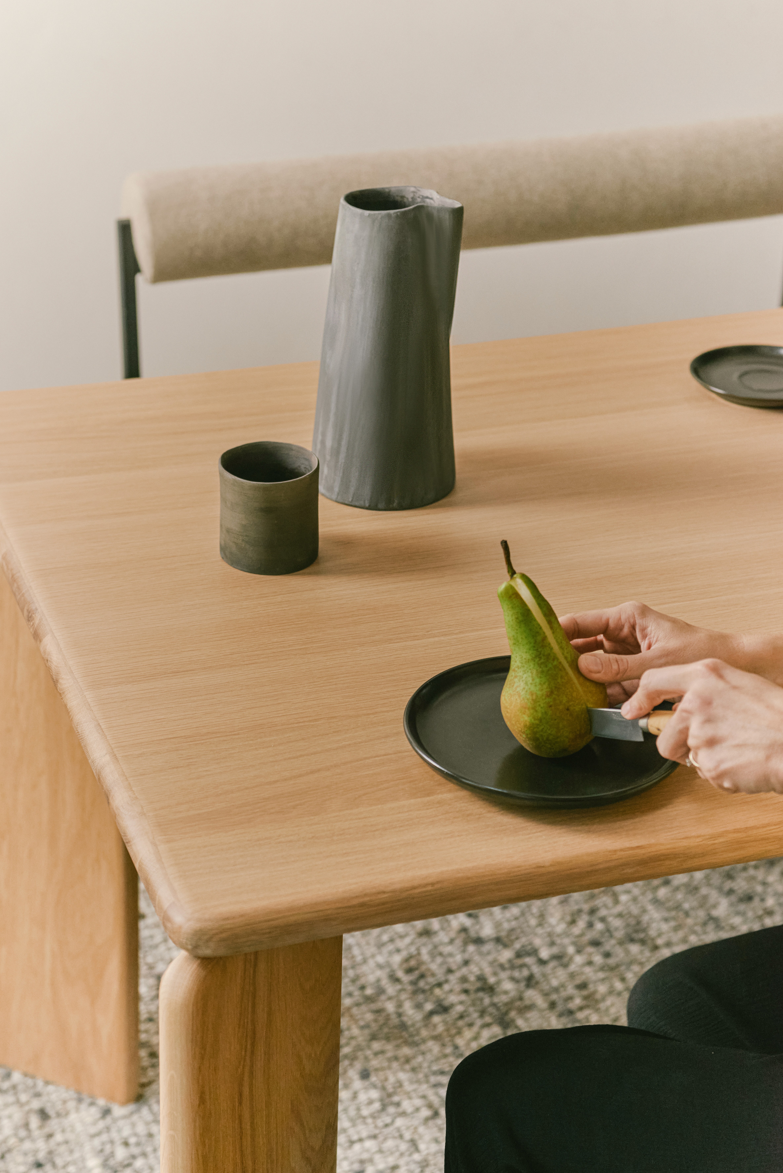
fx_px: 2315
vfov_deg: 28.4
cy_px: 593
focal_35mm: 71
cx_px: 386
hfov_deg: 19.2
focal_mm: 70
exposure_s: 1/100
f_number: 5.6
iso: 800
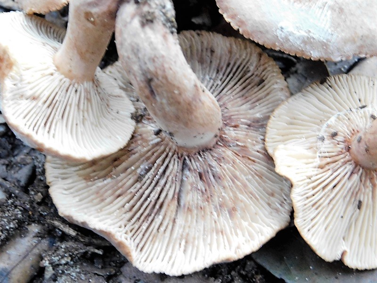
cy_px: 142
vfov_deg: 22.3
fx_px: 719
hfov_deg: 29.4
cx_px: 188
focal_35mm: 66
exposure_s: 1/2.5
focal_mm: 11.7
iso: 800
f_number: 4.2
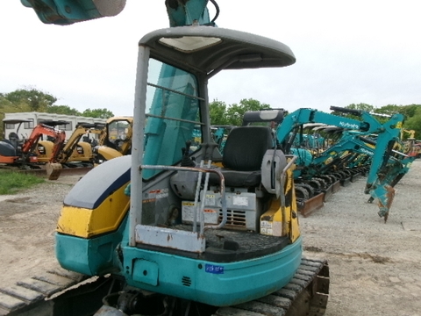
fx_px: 341
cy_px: 158
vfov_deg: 49.7
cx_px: 210
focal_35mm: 28
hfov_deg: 63.4
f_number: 3.9
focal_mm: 5.1
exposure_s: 1/240
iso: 100
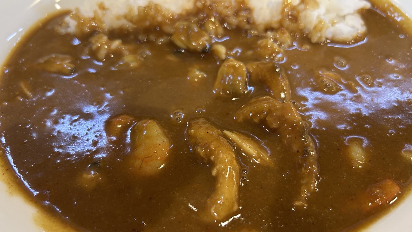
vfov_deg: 40.1
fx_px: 317
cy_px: 126
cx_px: 209
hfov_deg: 66.1
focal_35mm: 29
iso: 125
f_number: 1.5
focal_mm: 5.7
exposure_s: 1/50
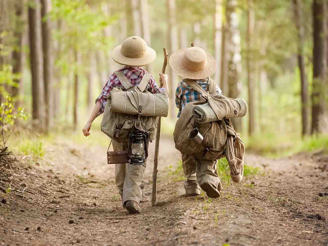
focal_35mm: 246
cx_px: 147
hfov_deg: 8.0
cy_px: 107
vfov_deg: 6.0
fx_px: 2331
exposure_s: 1/125
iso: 500
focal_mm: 200
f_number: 3.2
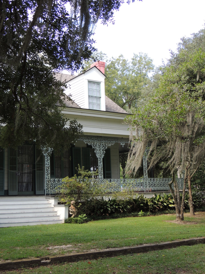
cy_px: 137
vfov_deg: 40.4
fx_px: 371
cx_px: 102
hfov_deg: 30.9
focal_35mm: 47
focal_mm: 8.3
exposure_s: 1/100
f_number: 3.5
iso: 100
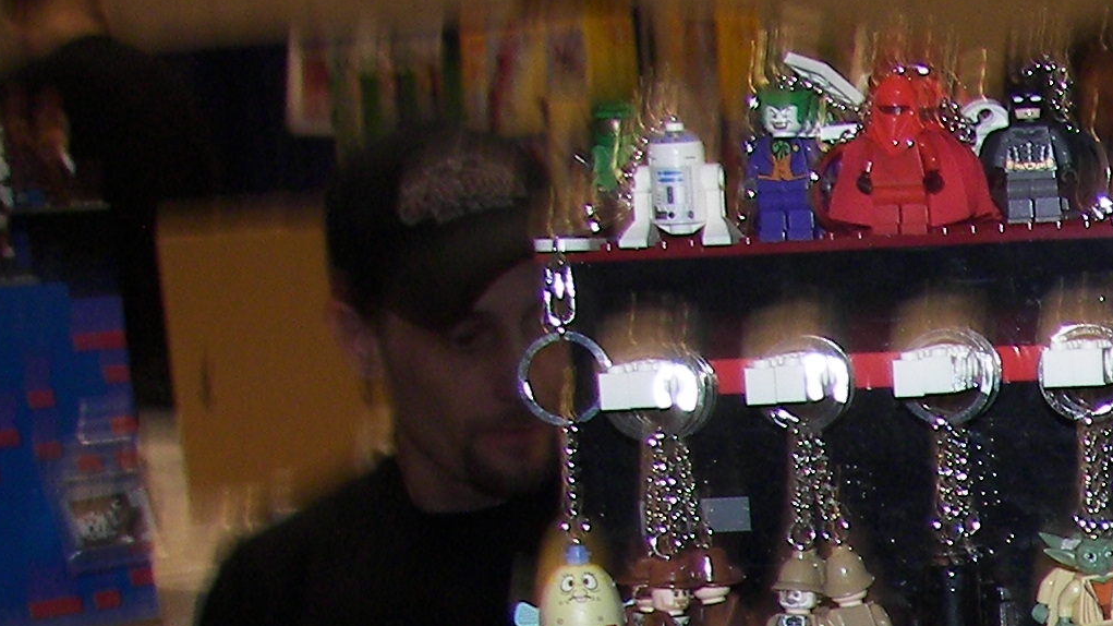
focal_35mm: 118
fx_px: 3482
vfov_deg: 9.9
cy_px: 999
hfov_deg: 16.6
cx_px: 1644
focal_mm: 6
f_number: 2.8
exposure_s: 1/30
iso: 64
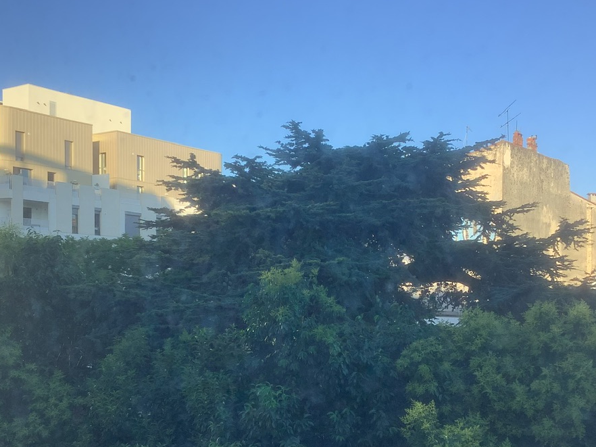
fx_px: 775
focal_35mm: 45
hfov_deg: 42.1
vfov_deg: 31.9
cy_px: 302
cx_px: 286
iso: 25
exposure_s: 1/350
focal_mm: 3.3
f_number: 2.4
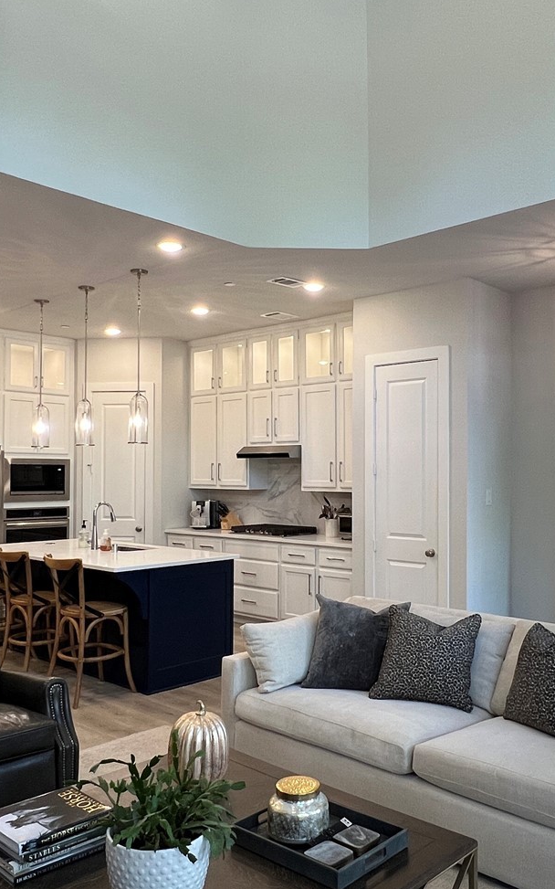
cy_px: 456
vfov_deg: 64.6
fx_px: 702
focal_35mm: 29
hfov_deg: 43.1
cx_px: 310
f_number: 1.8
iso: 160
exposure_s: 1/120
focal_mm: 1.57
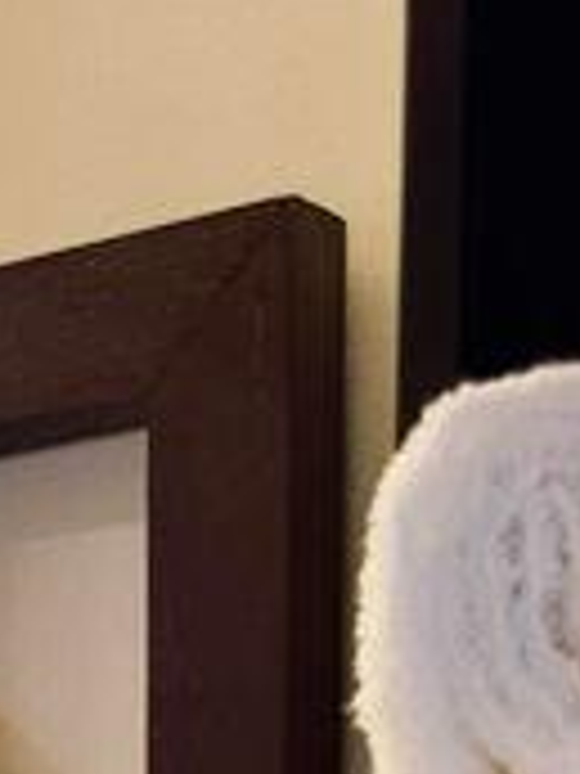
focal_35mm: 143
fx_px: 3195
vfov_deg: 11.3
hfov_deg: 9.7
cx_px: -589
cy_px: 1890
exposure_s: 1/60
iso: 250
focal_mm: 6.86
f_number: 1.78
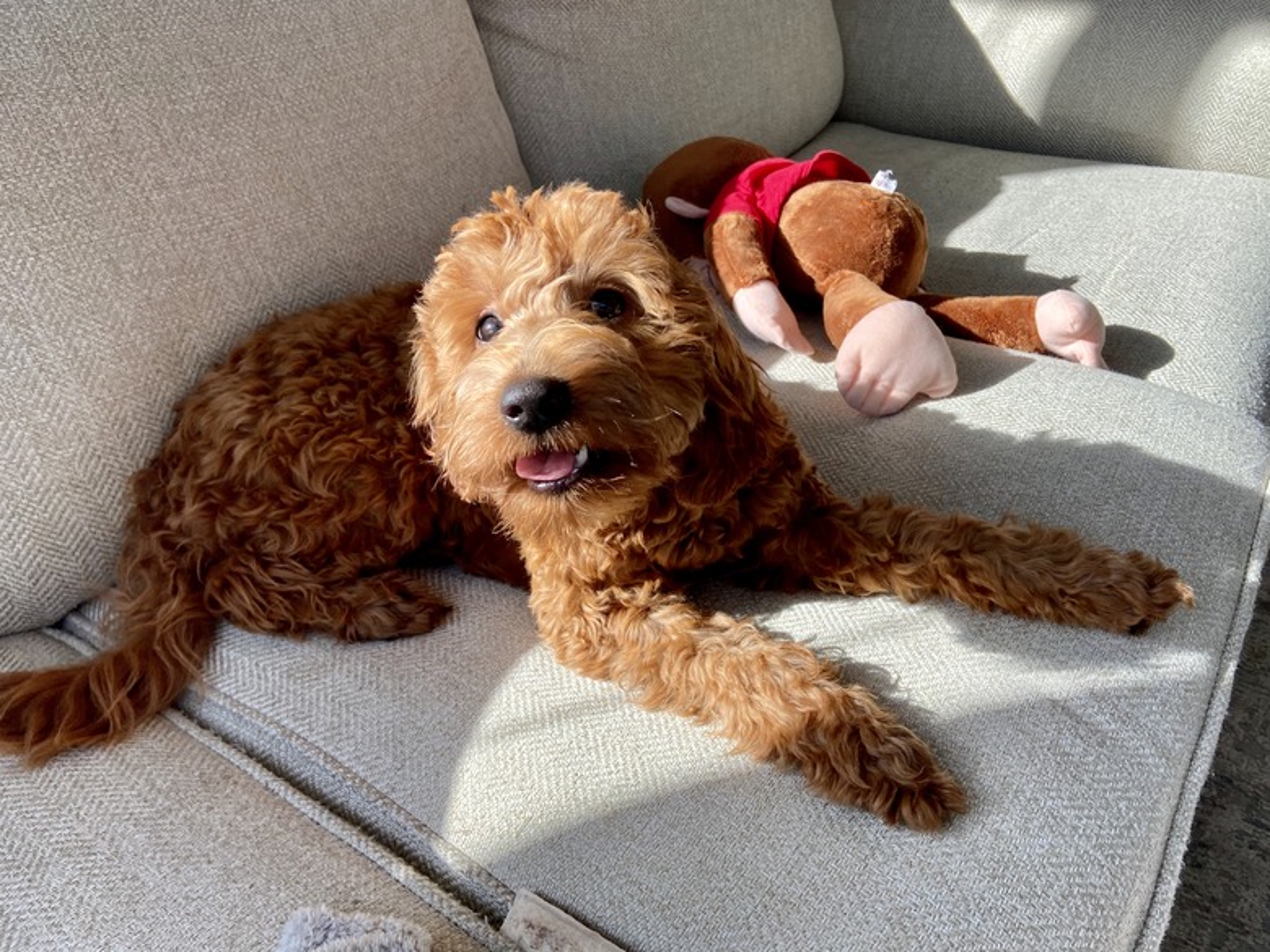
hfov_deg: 67.3
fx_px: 954
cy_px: 476
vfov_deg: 53.1
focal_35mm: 26
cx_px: 635
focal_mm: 4.25
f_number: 1.8
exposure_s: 1/302
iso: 32
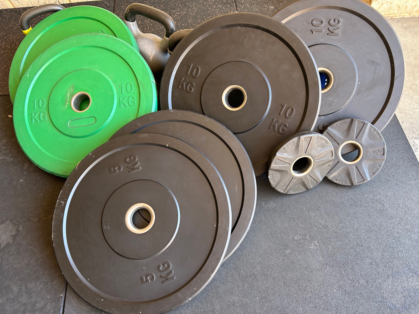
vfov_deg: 53.1
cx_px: 210
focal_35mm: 26
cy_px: 157
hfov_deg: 67.3
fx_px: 315
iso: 100
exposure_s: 1/121
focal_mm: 5.7
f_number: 1.5
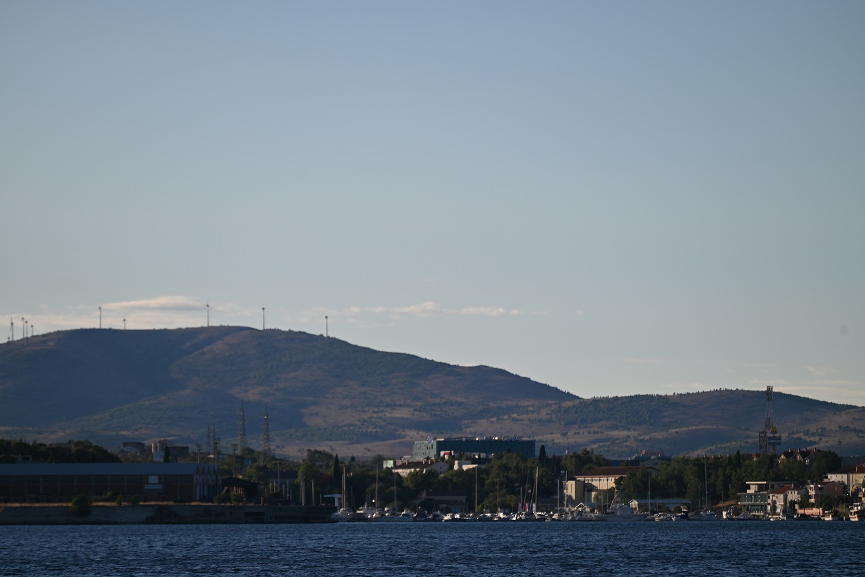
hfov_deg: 8.6
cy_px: 288
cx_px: 432
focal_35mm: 240
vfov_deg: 5.7
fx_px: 5767
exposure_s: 1/1000
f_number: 5.6
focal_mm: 240
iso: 100
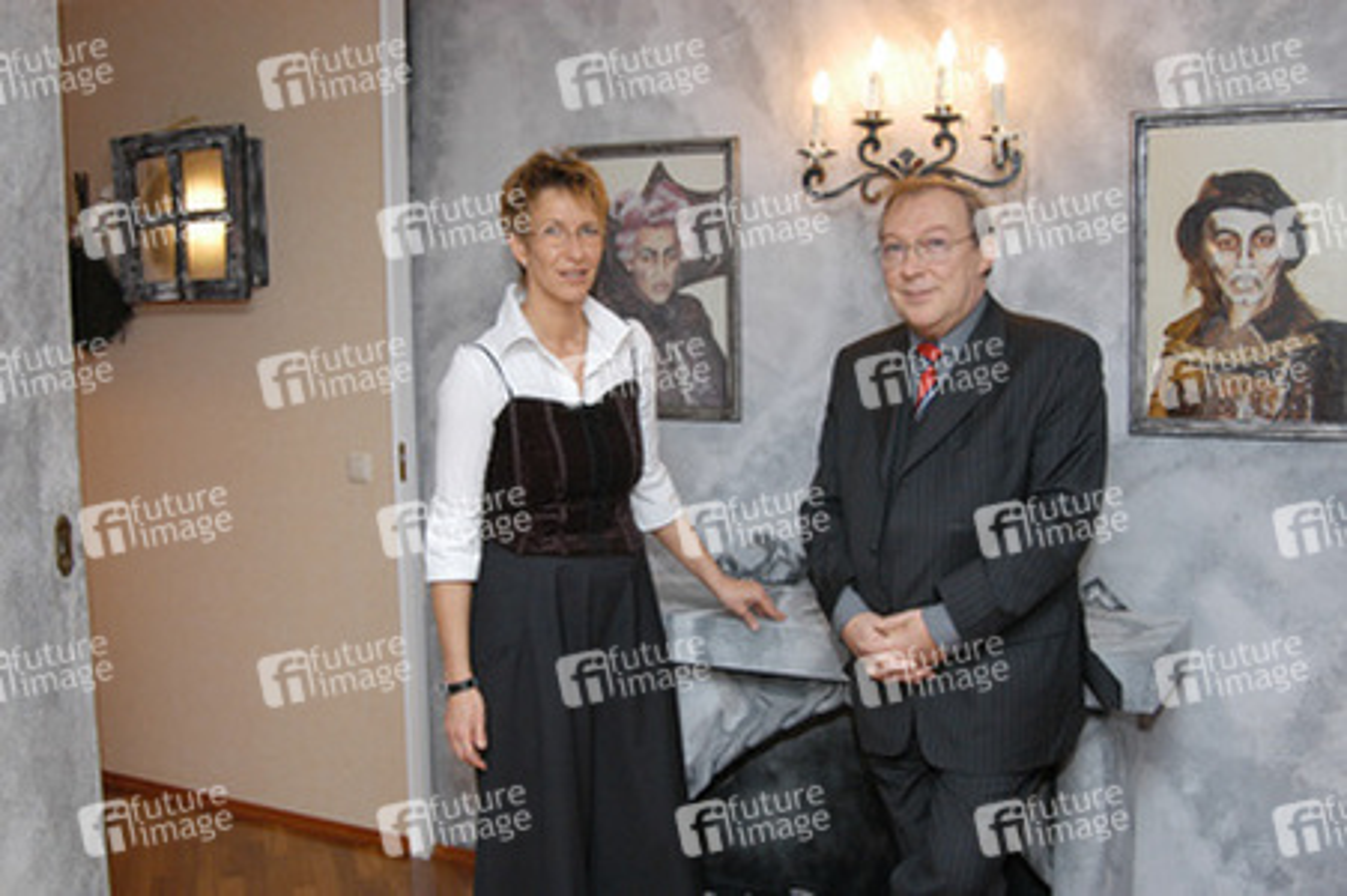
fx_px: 1346
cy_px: 448
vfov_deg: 36.8
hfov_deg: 53.2
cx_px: 674
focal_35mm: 36
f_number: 5.6
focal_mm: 24
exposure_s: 1/60
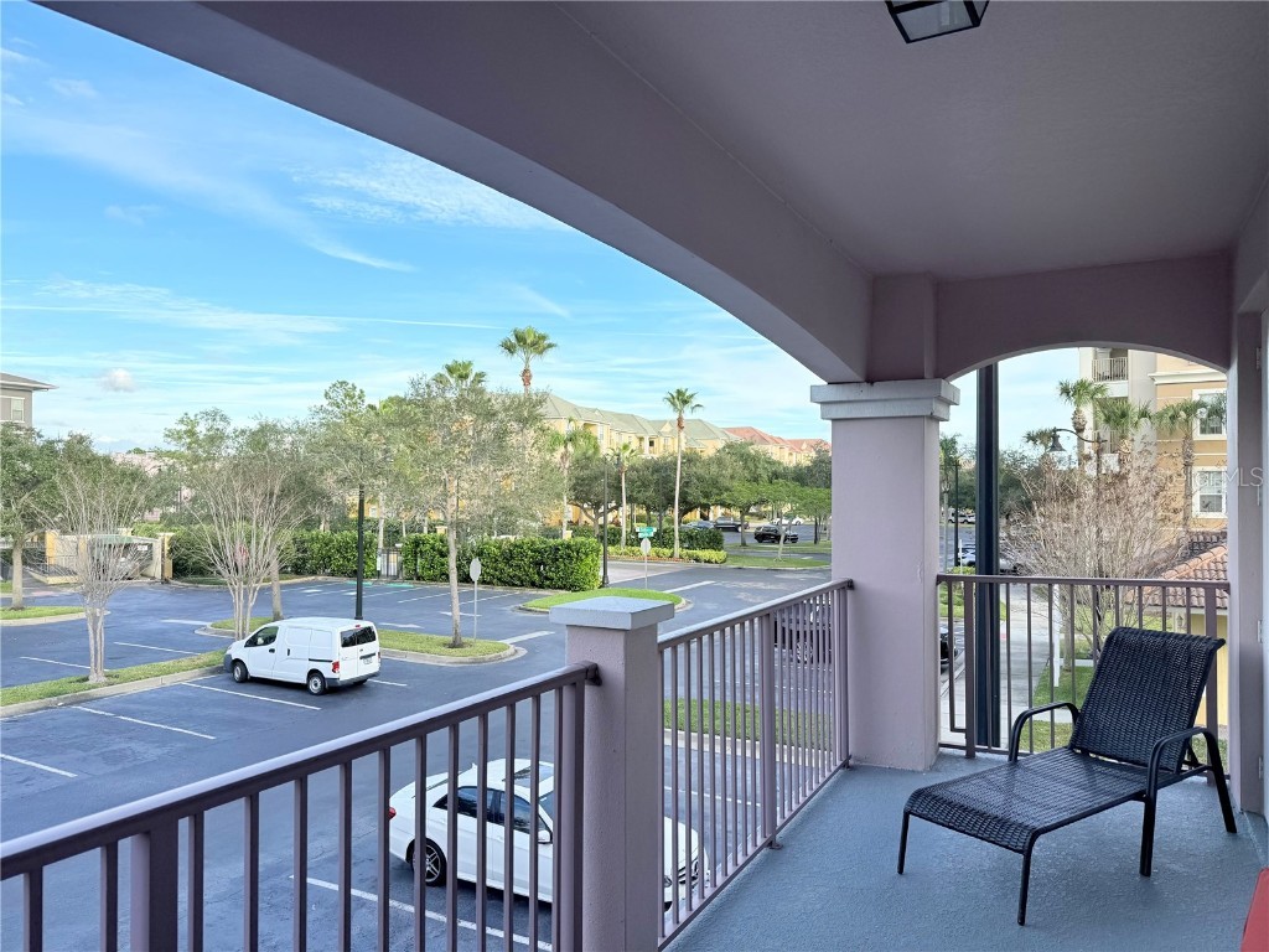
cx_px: 634
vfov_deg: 56.8
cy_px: 476
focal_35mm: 24
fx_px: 880
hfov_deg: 71.6
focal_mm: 6.76
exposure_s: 1/2000
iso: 80
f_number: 1.78
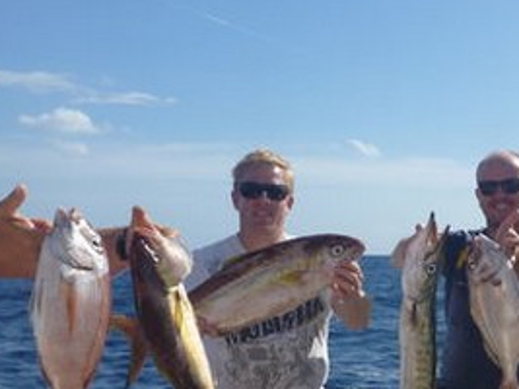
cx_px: 428
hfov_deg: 28.7
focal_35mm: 66
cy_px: 354
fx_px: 989
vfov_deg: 21.7
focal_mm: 4.9
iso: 100
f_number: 10
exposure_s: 1/160
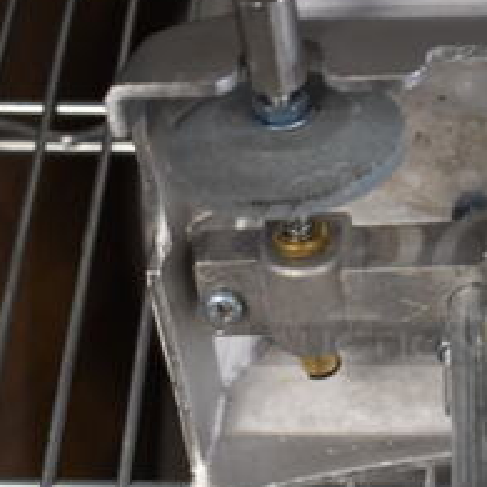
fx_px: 1194
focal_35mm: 75
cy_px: 262
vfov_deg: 23.1
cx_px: 470
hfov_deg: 22.3
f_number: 3.8
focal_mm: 24
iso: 2000
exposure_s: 1/125
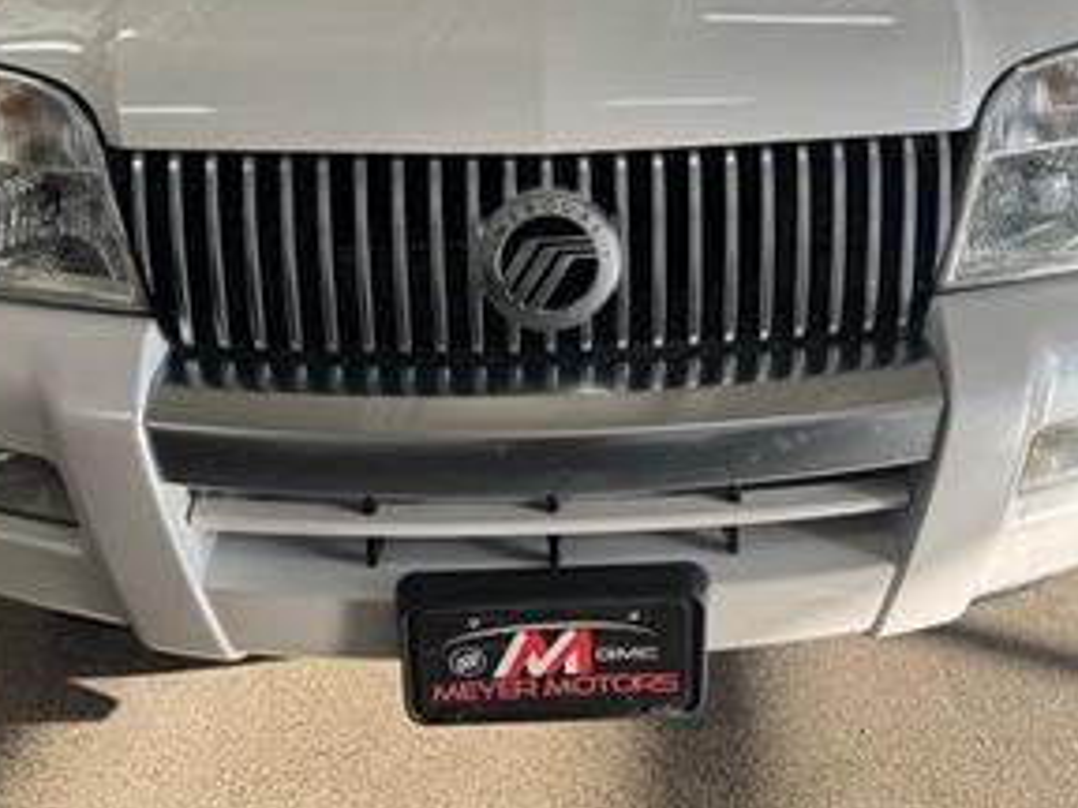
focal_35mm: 42
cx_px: 591
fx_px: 1308
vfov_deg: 33.0
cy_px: 120
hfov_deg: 44.7
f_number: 1.78
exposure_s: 1/454
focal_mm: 6.76
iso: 80
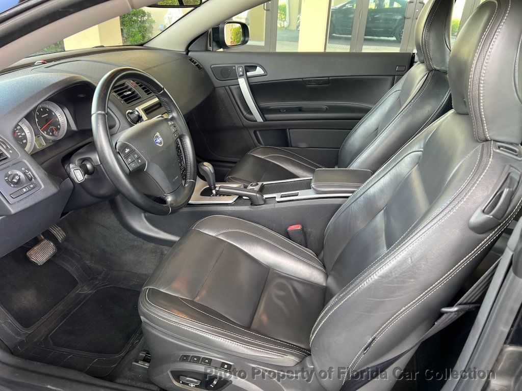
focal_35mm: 26
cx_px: 261
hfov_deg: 67.3
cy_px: 196
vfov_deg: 53.1
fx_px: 392
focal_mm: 5.7
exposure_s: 1/121
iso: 125
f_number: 1.5
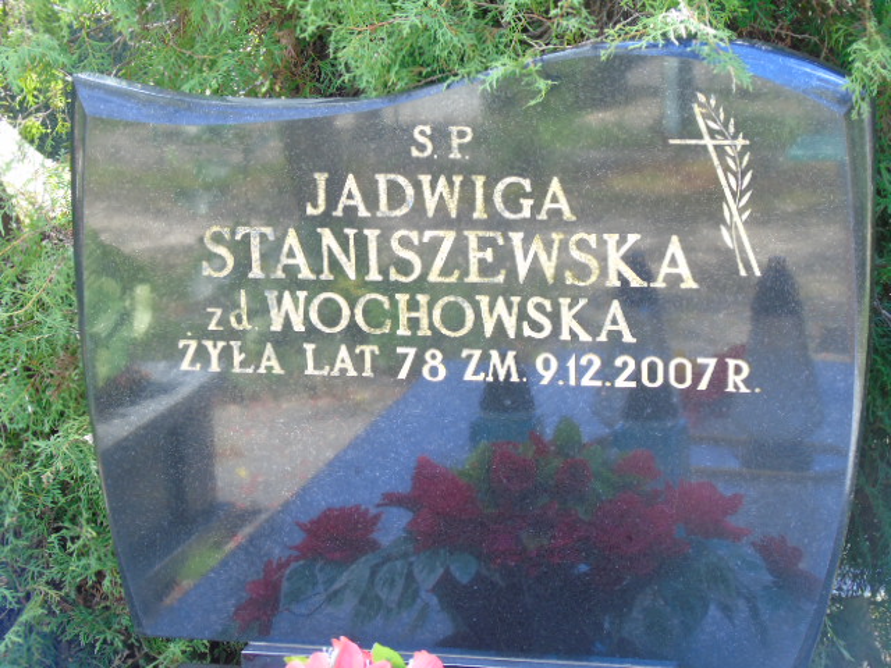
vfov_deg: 13.7
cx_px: 446
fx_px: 2780
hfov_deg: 18.2
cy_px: 334
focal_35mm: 108
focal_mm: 19
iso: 160
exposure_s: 1/30
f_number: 4.4
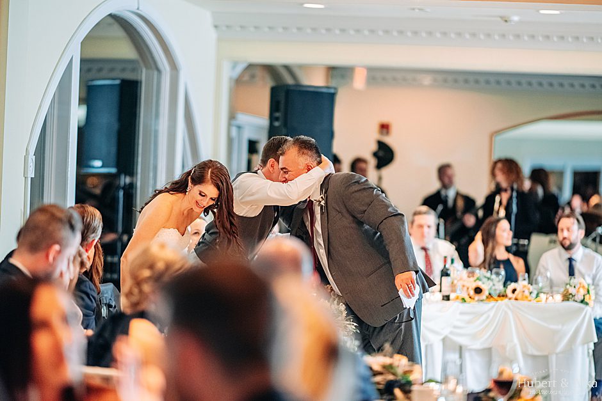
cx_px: 301
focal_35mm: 105
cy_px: 200
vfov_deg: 13.0
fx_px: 1756
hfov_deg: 19.5
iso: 640
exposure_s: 1/200
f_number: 1.6
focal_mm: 105
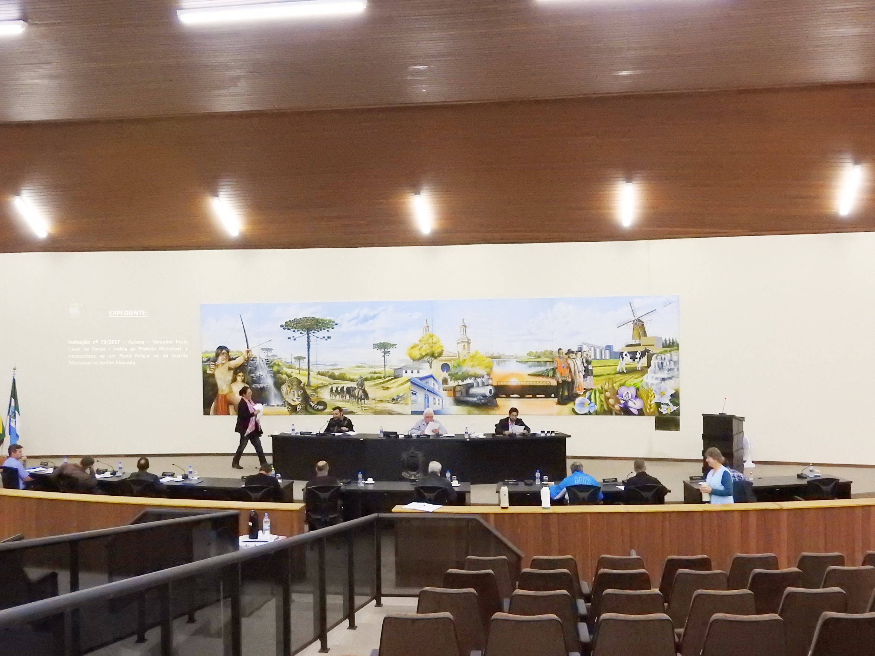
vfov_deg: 40.7
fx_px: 885
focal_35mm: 35
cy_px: 328
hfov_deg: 52.6
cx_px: 438
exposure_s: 1/80
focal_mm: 6.3
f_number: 3.8
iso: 1600
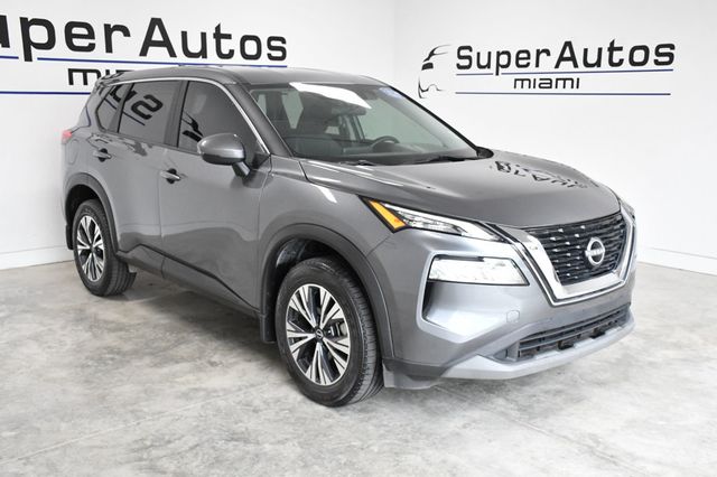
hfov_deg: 49.6
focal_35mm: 39
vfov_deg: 34.2
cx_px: 358
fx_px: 776
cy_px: 238
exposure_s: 1/250
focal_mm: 26
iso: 2500
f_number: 8
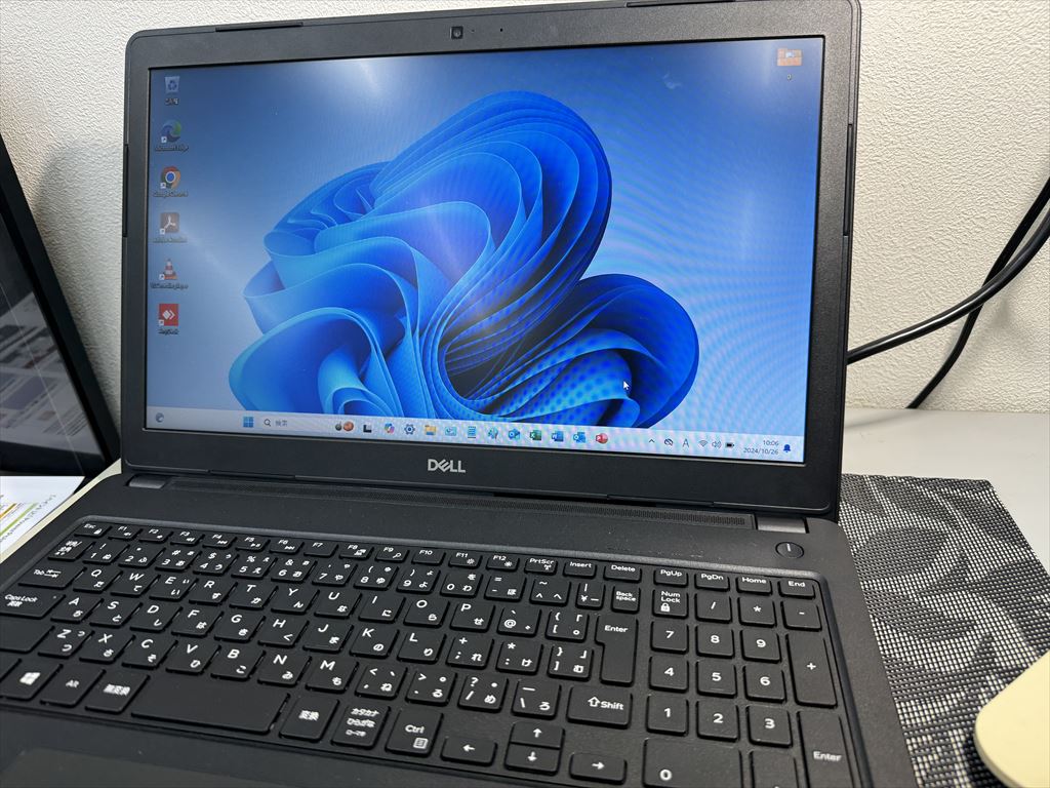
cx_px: 525
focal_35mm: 24
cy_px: 394
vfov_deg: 56.8
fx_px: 728
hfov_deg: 71.6
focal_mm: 6.76
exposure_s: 1/120
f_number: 1.78
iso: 125
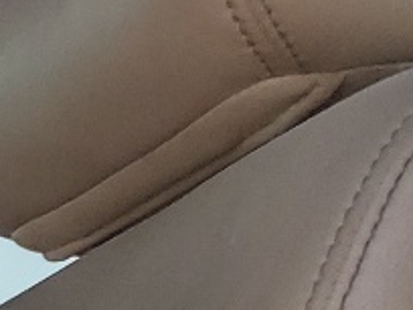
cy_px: 1064
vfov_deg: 6.4
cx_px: -1192
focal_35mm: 204
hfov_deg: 7.3
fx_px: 2434
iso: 50
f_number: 1.5
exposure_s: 1/455
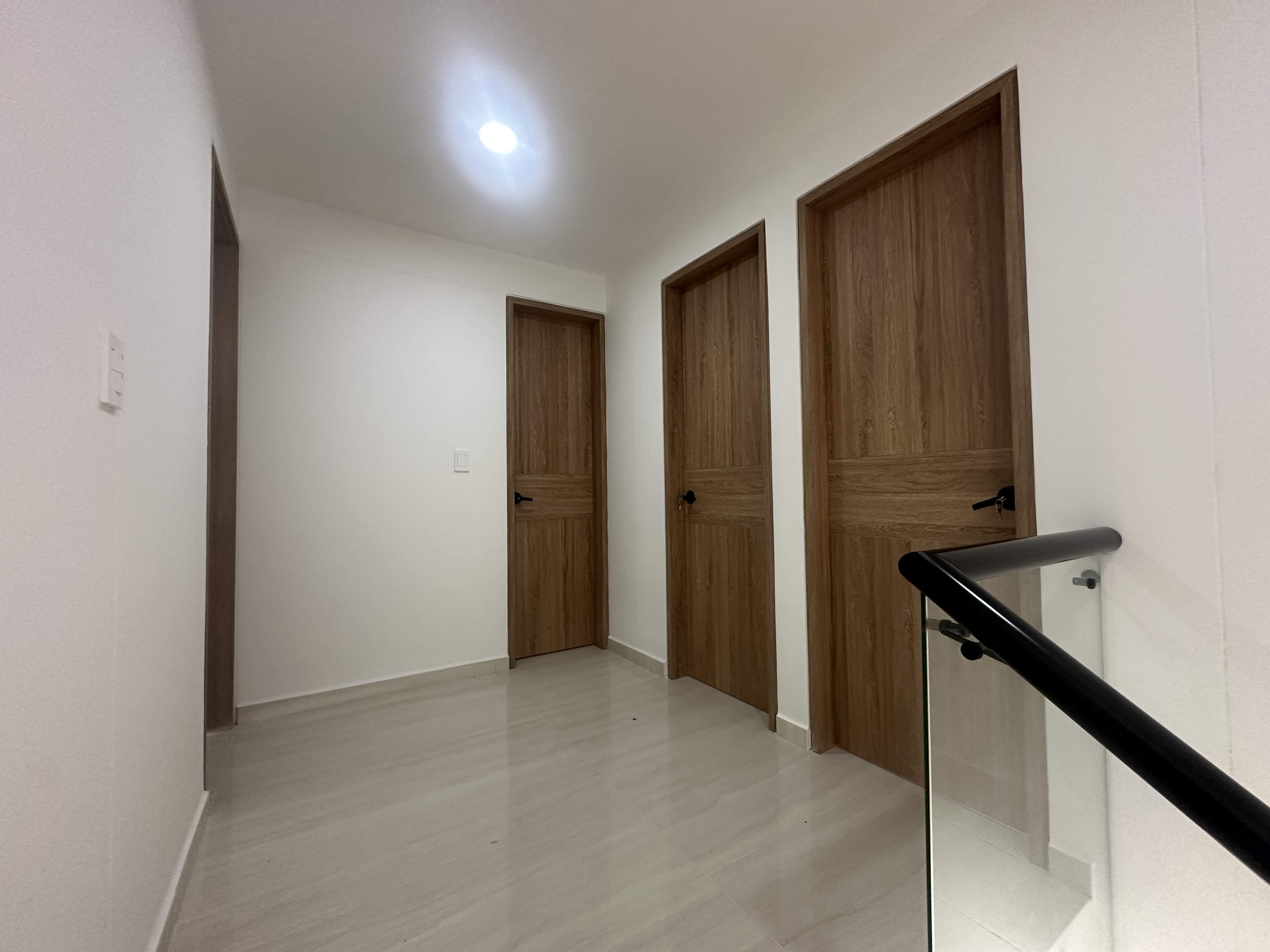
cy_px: 476
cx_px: 635
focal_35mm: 14
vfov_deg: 85.7
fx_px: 514
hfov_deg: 102.1
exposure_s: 1/99
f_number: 2.2
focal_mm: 2.22
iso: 320
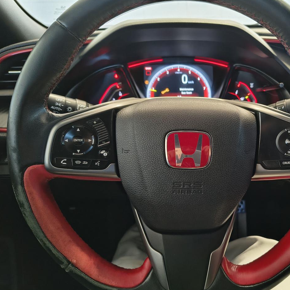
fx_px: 275
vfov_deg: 55.6
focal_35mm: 29
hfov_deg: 54.6
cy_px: 145
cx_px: 192
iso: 789
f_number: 1.8
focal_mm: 5.56
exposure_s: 1/60
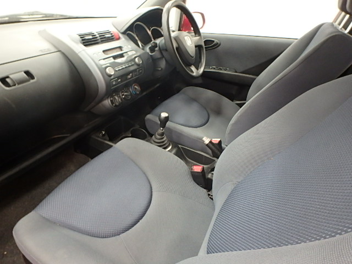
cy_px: 132
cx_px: 176
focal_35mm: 21
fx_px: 214
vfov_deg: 63.4
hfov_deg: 79.0
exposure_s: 1/10
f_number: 3.5
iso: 400
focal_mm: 3.7
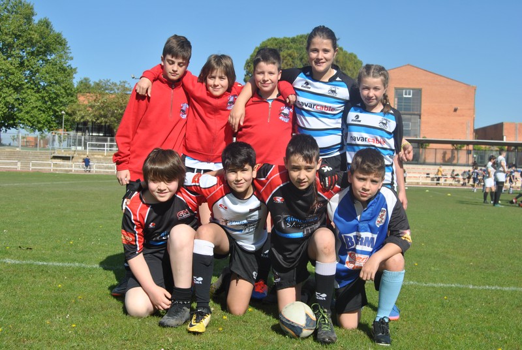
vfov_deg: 28.2
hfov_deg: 41.1
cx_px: 261
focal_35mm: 48
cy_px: 175
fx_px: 697
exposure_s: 1/250
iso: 100
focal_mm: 32
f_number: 8
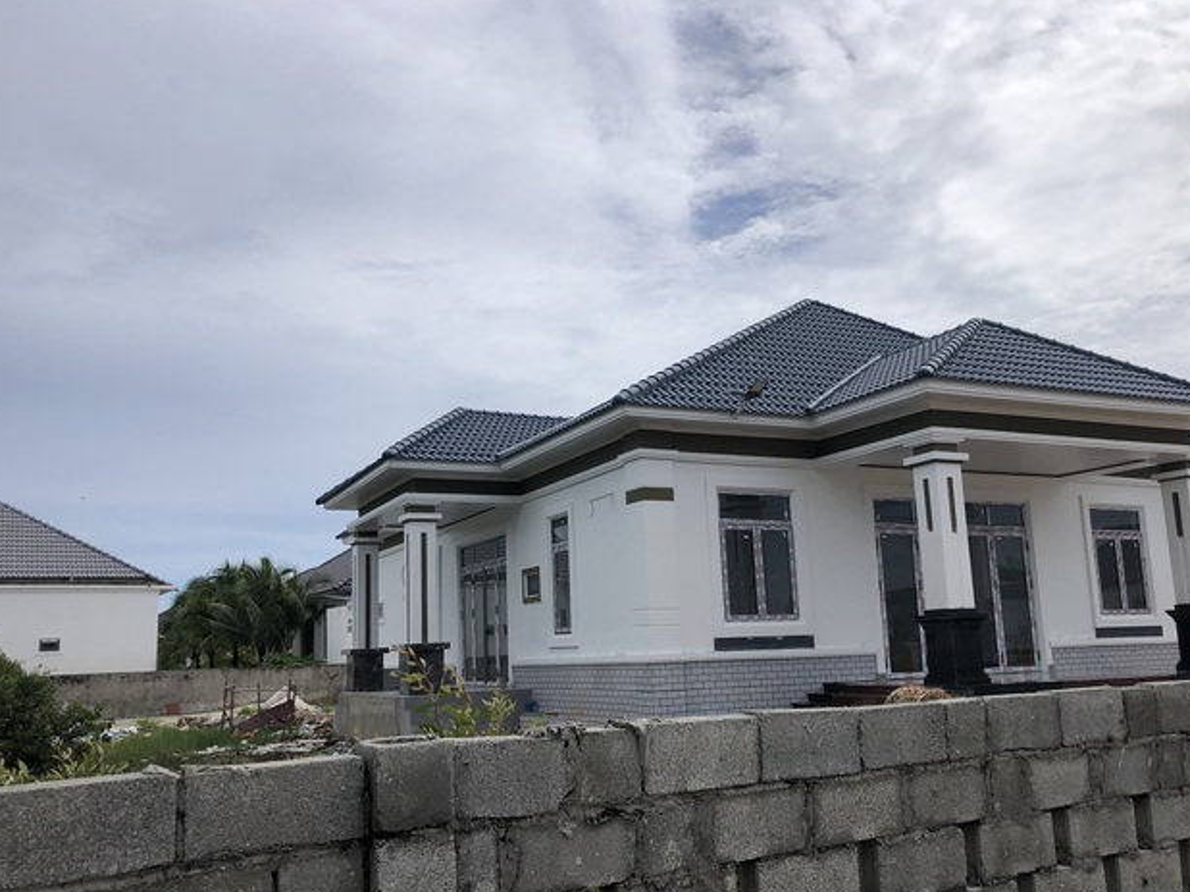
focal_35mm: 31
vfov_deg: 45.4
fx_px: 1065
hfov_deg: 58.4
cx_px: 599
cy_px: 486
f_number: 1.8
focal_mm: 4
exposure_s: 1/6024
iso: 20
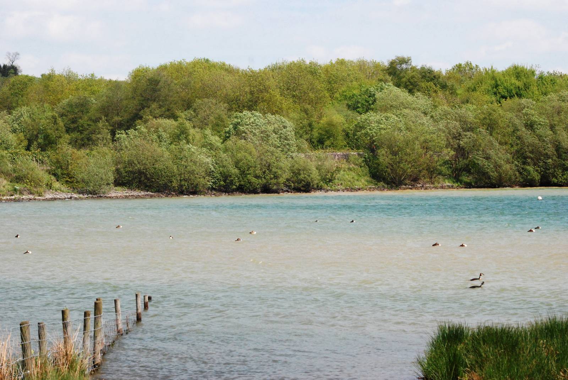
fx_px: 1659
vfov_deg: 13.1
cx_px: 284
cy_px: 190
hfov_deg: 19.4
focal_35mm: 105
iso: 1600
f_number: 10
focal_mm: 70
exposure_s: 1/1600
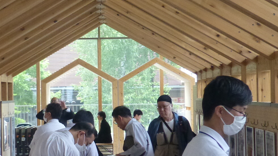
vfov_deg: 9.3
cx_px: 72
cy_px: 63
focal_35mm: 131
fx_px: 966
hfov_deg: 16.3
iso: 400
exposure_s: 1/30
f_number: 4.1
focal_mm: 7.9
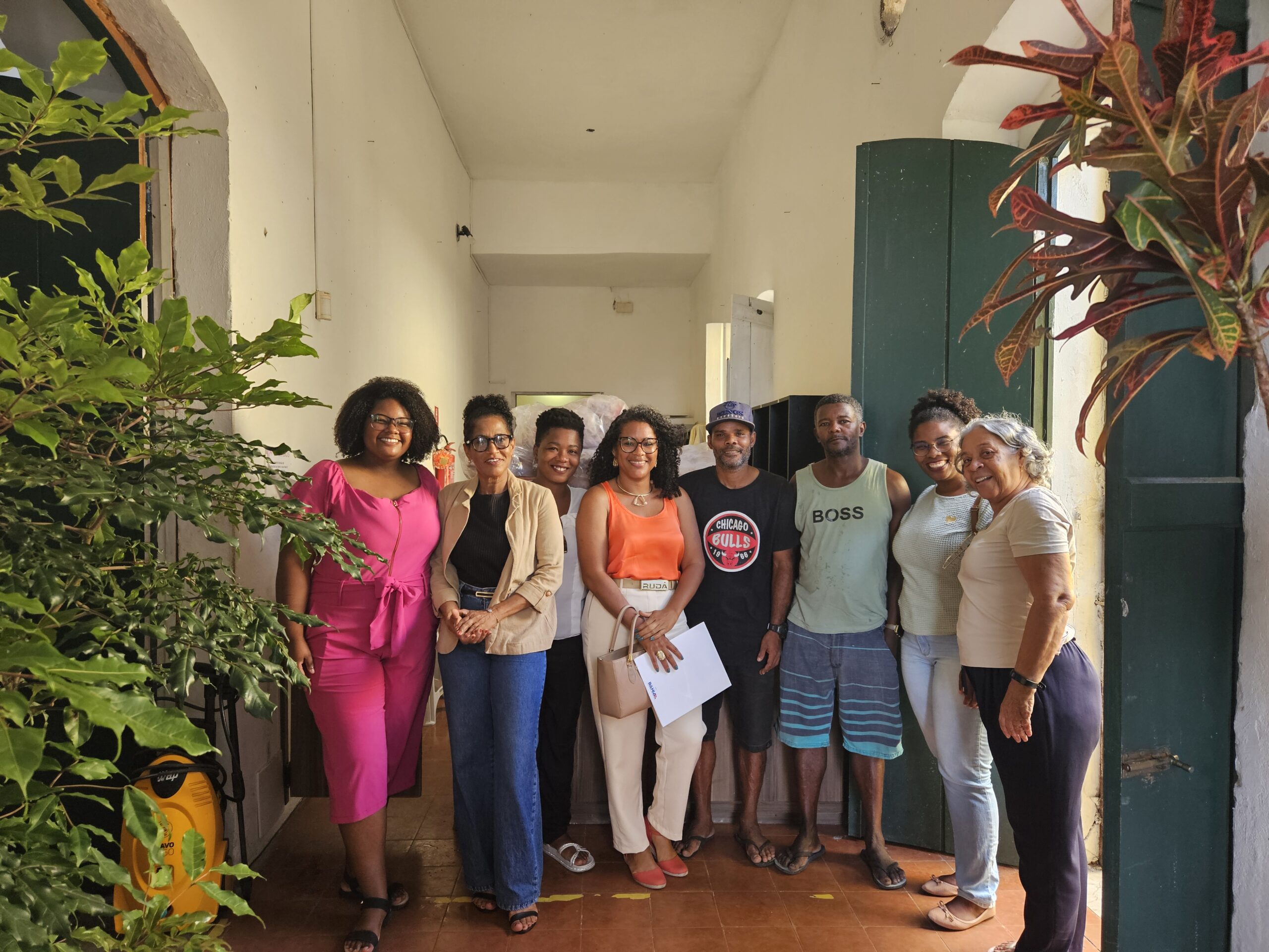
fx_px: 843
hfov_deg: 73.9
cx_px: 634
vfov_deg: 58.9
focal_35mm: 23
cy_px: 476
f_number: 1.8
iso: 250
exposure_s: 1/207
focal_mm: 5.4
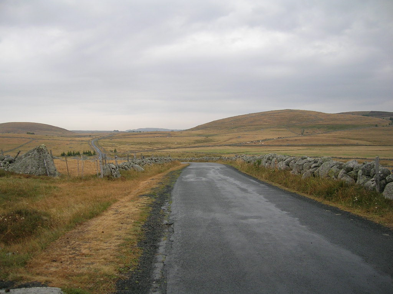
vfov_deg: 40.7
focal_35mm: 35
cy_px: 147
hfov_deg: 52.6
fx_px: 397
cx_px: 196
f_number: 2.8
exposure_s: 1/326
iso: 50
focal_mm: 5.4
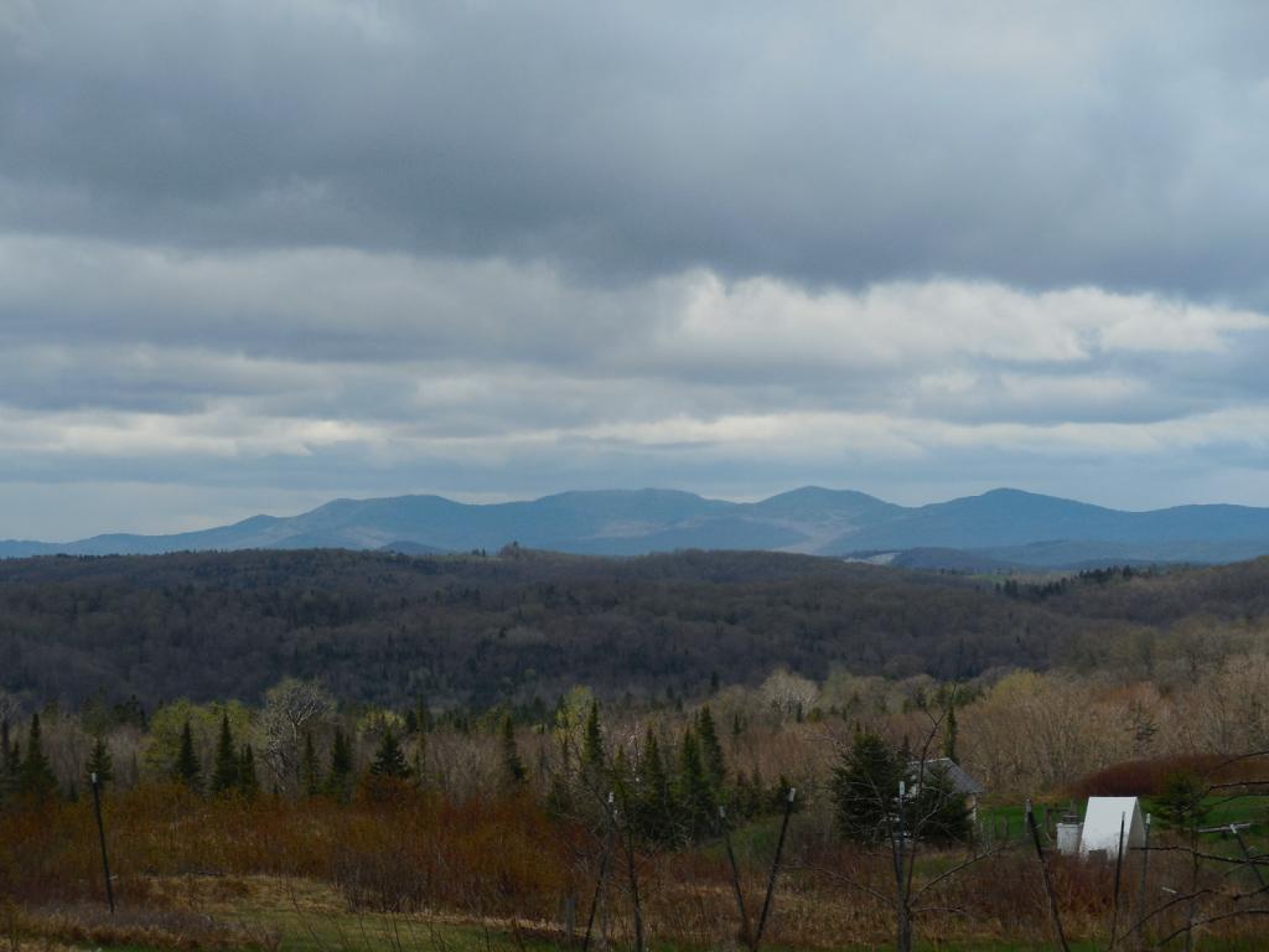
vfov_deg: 11.8
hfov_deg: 15.6
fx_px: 4619
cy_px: 476
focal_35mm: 126
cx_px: 634
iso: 125
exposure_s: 1/800
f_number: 5
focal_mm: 22.4
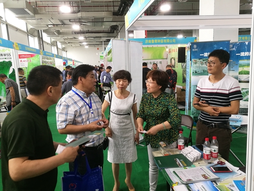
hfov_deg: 65.3
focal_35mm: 27
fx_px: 198
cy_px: 96
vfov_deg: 51.4
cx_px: 127
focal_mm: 4.5
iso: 200
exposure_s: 1/30
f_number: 2.2
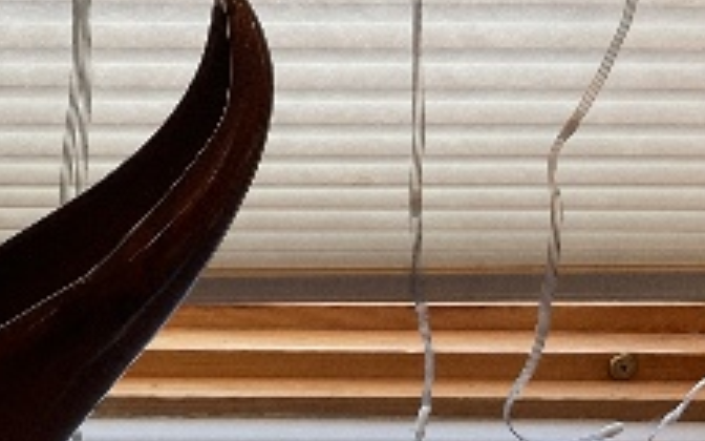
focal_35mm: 88
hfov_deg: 22.8
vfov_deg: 14.4
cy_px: 513
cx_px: 35
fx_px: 1691
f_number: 1.8
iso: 64
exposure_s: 1/120
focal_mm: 3
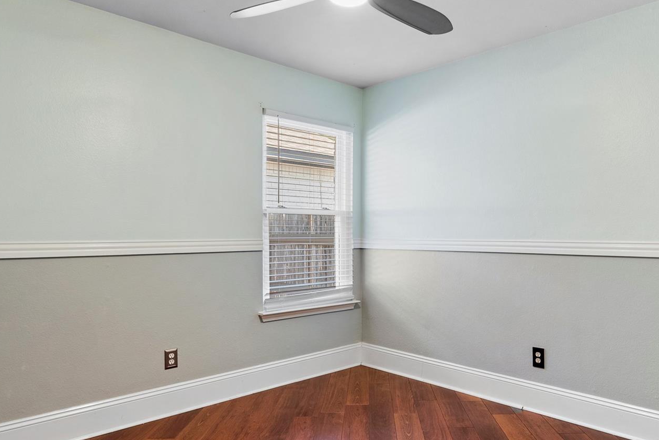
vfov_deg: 49.6
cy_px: 220
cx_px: 378
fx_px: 476
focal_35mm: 26
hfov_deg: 69.0
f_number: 8
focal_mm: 16
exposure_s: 5
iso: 125
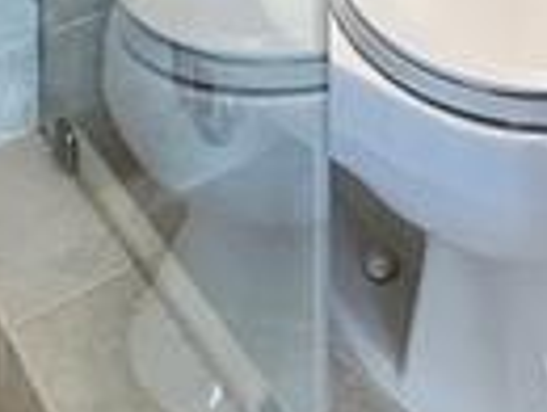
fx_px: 1361
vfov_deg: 11.4
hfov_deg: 22.6
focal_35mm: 86
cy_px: -774
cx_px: 362
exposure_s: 1/120
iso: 200
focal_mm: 2.22
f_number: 2.2
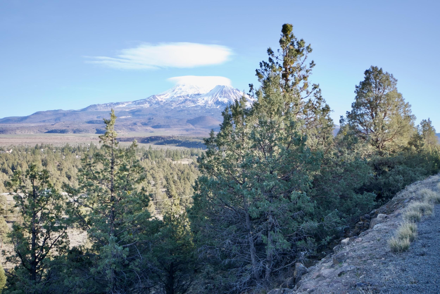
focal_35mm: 36
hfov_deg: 53.1
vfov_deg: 36.9
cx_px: 220
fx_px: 440
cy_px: 147
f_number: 5.6
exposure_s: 1/250
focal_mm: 24
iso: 280
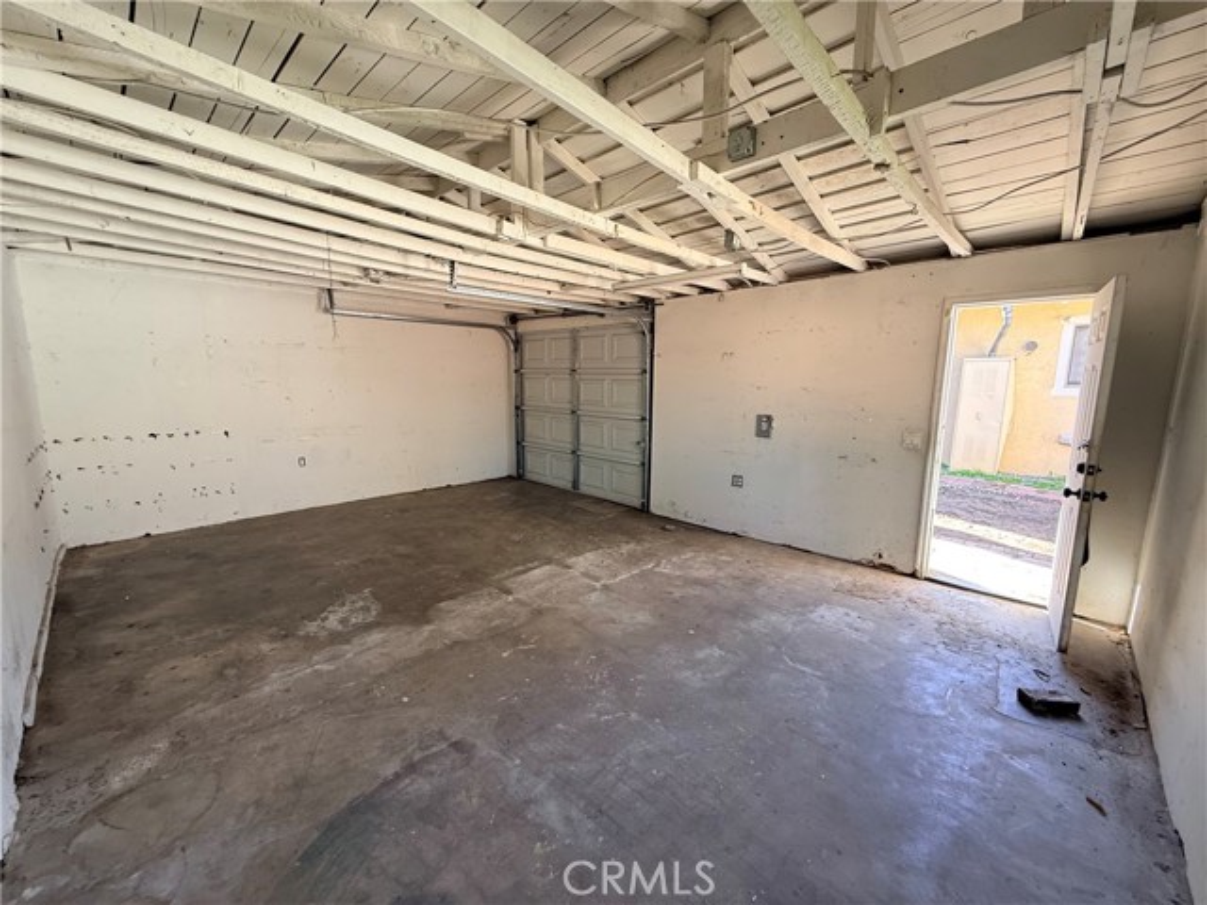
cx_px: 604
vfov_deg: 85.7
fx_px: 488
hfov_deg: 102.1
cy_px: 452
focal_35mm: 14
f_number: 2.2
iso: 160
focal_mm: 2.22
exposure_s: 1/99
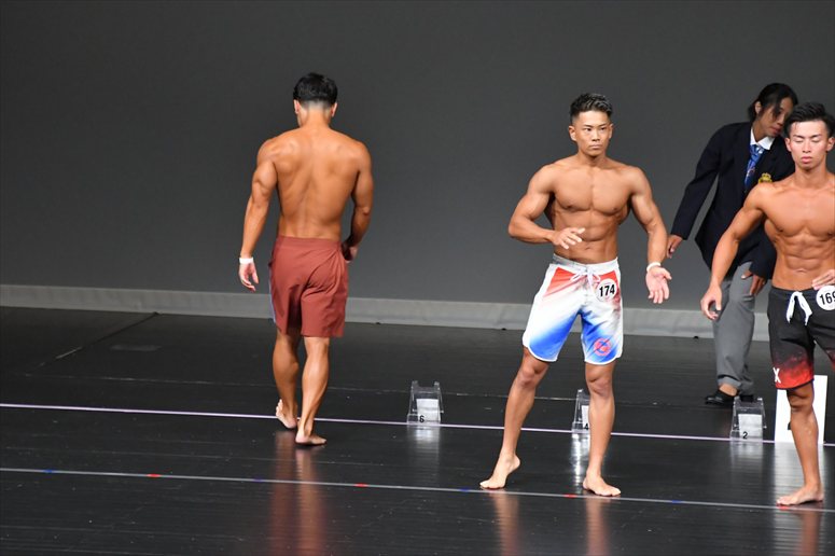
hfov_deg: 6.9
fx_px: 6955
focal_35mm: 300
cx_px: 418
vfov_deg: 4.6
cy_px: 278
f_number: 5.6
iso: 5000
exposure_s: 1/400
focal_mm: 200
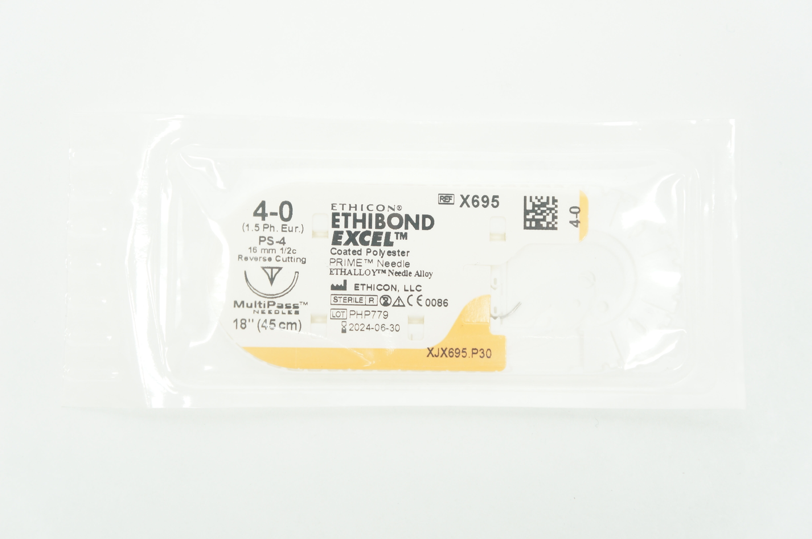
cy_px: 270
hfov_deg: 35.1
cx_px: 406
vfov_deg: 23.7
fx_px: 1284
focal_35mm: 57
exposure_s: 1/60
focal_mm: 38
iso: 400
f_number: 4.5
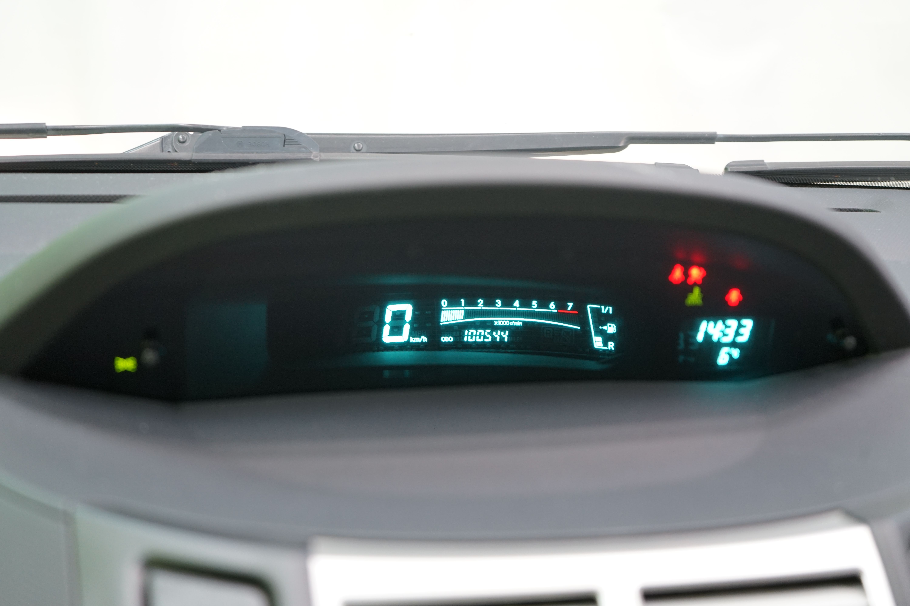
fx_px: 1137
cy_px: 303
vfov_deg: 29.9
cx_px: 455
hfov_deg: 43.6
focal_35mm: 45
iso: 1000
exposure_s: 1/30
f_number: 4.5
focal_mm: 45
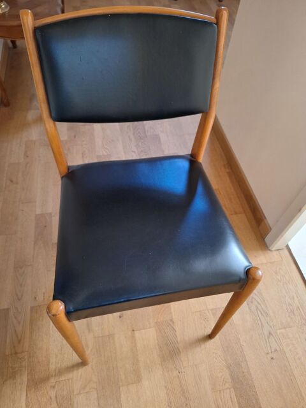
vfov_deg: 73.9
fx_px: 271
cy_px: 204
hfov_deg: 58.9
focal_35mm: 23
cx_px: 153
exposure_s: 1/24
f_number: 1.8
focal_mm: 5.54
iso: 320
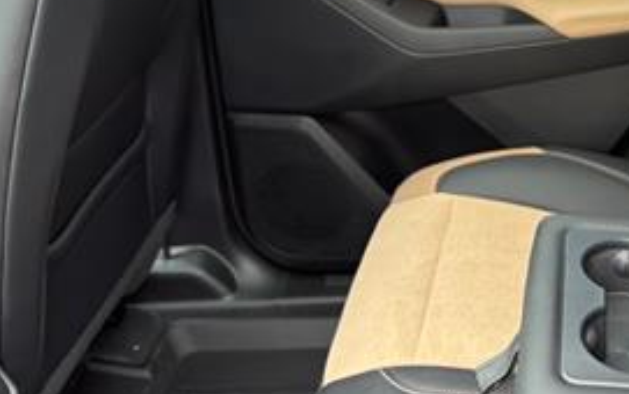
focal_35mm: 60
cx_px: 587
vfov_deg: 21.6
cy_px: 111
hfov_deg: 32.0
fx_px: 1030
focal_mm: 6.76
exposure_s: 1/112
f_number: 1.78
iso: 200
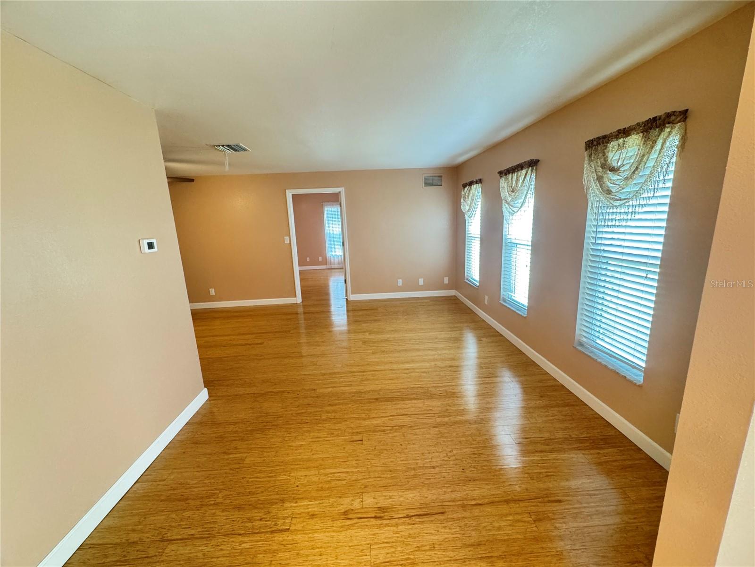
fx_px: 305
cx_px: 378
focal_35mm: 14
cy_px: 284
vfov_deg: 85.7
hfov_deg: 102.1
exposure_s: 1/60
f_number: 2.2
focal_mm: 2.22
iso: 500
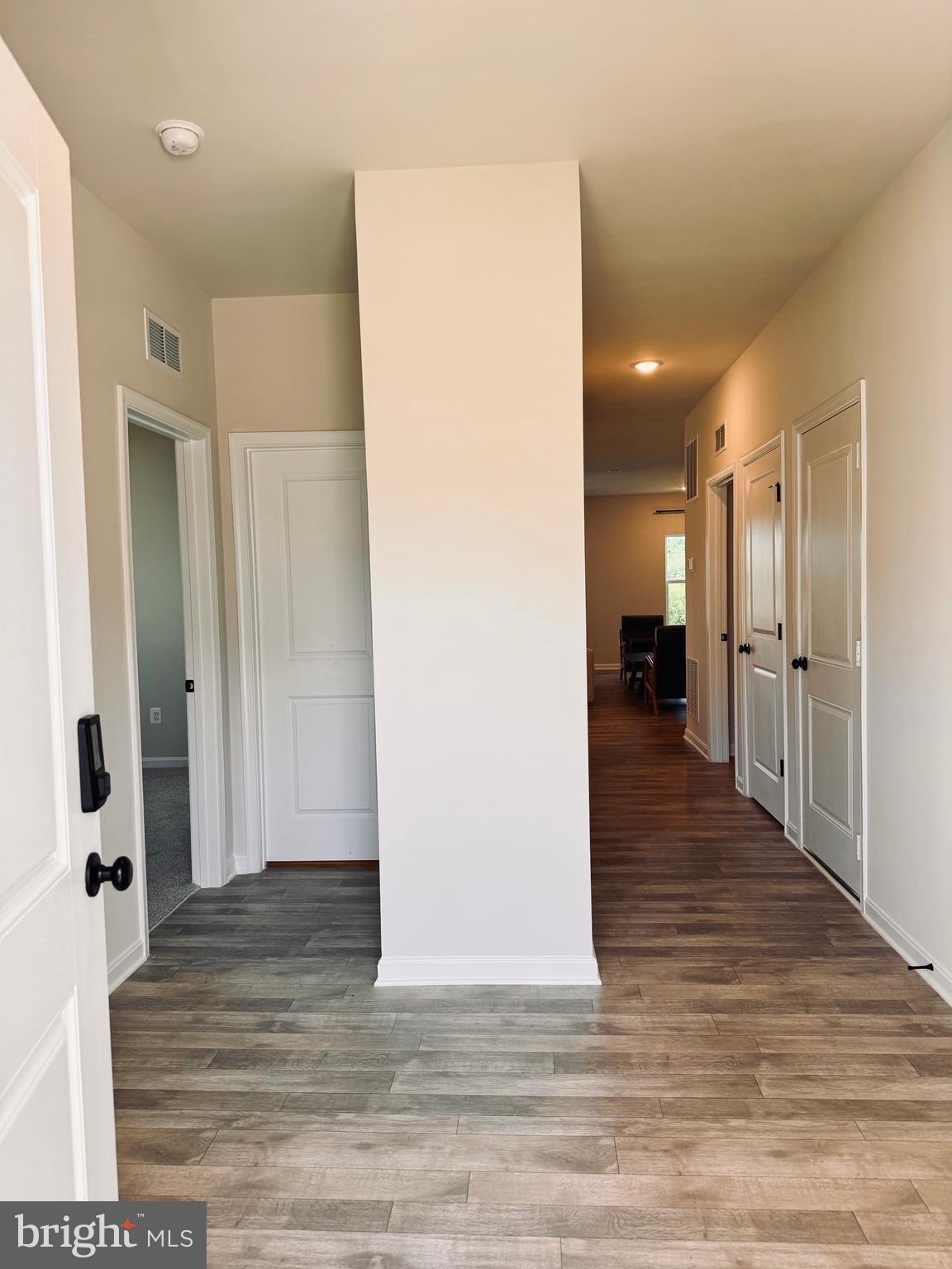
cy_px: 634
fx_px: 880
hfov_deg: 56.8
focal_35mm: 24
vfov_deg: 71.6
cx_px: 476
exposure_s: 1/194
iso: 64
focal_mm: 6.76
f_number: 1.78
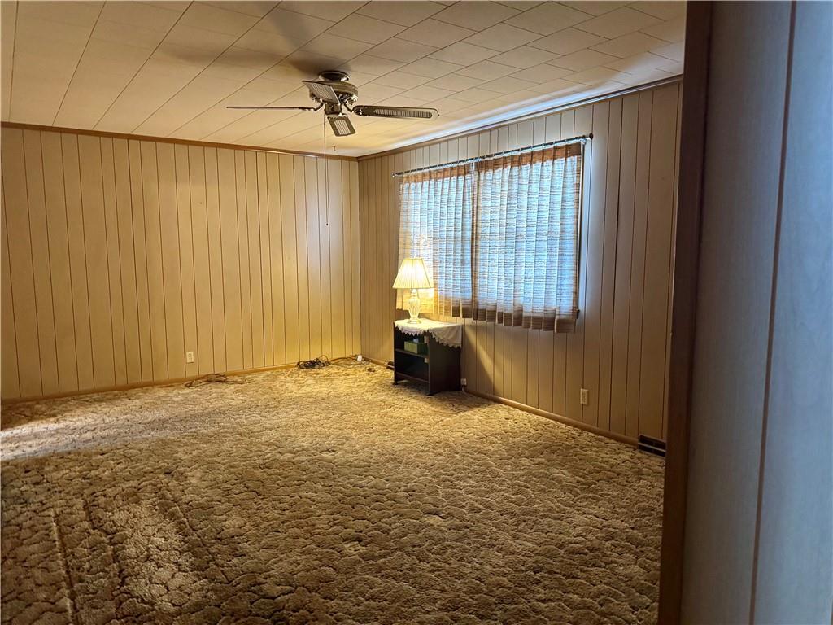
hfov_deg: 71.6
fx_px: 578
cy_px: 312
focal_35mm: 24
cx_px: 416
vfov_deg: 56.8
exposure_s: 1/60
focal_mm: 6.76
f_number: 1.78
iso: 800
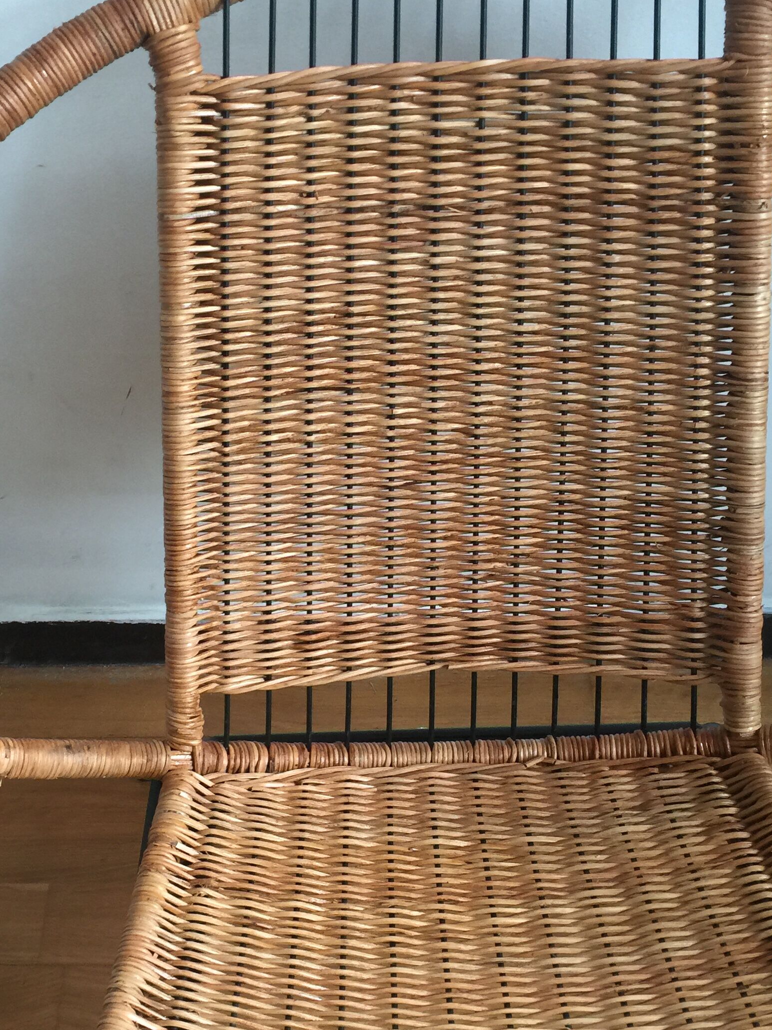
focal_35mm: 46
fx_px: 1368
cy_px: 648
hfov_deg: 31.3
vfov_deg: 40.9
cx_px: 268
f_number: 2.2
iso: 50
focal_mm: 4.15
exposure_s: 1/17
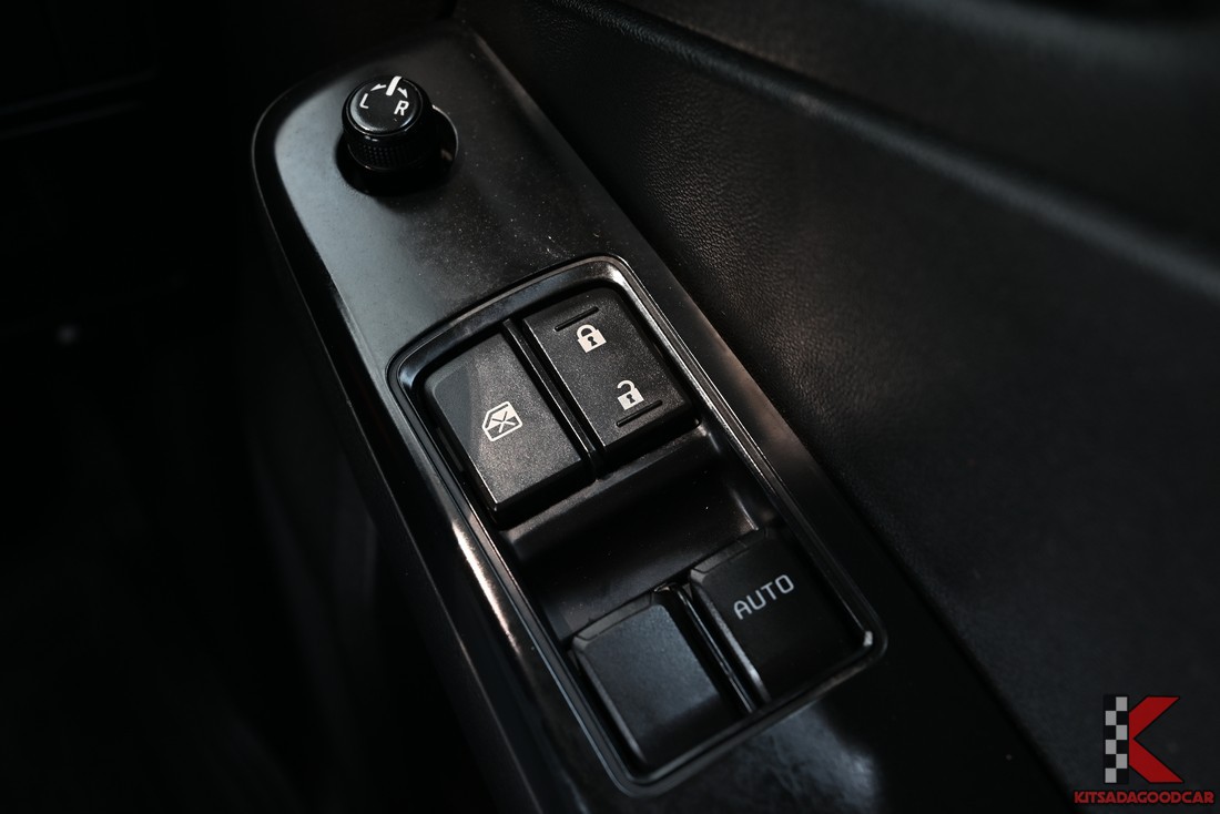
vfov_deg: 35.1
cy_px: 407
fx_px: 1288
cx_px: 610
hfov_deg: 50.7
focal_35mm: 38
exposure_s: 1/30
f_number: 7.1
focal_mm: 38
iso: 250
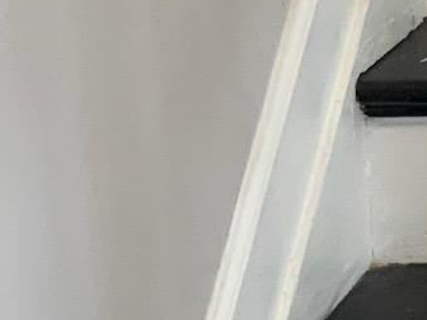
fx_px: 2183
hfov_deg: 9.6
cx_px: 1095
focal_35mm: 177
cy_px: -131
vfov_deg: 8.2
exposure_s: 1/60
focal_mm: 3
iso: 50
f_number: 1.8
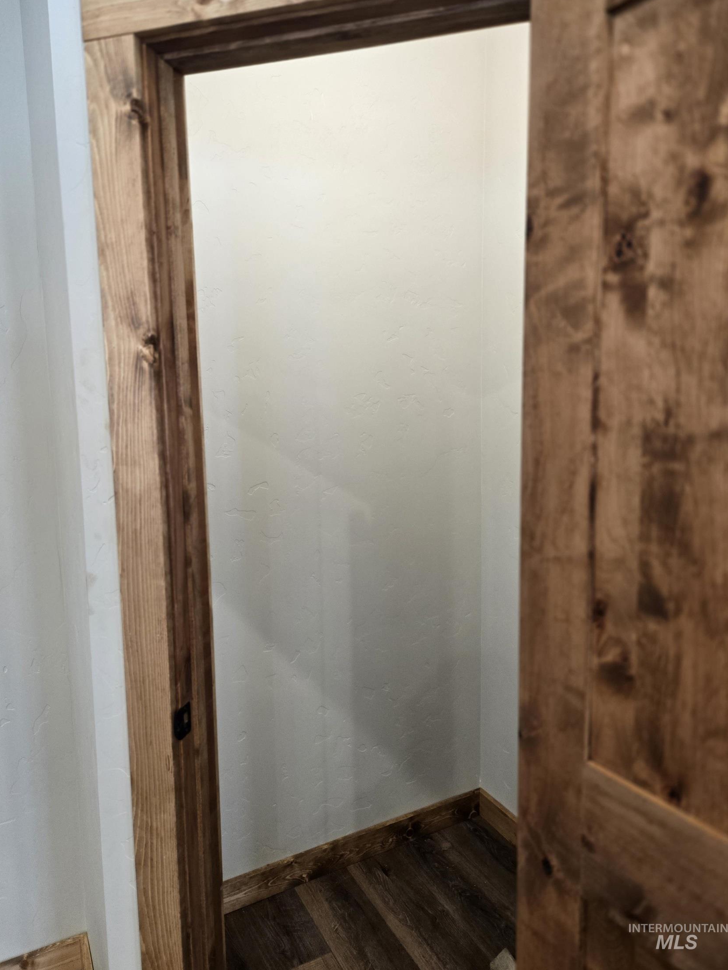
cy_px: 468
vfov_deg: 71.6
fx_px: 673
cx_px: 350
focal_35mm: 24
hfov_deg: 56.8
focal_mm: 5.4
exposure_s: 1/120
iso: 200
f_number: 1.8
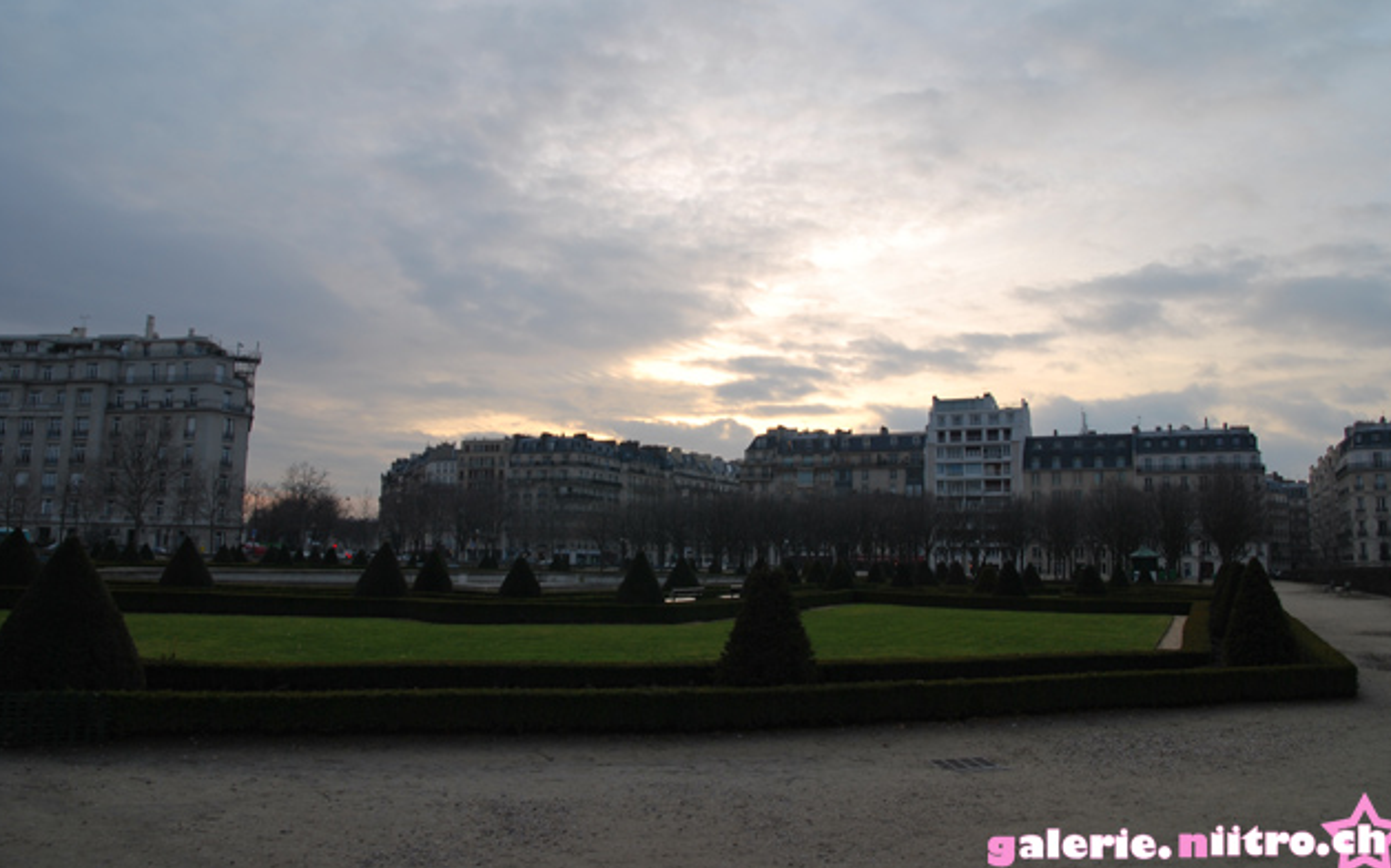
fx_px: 1005
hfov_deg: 69.4
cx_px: 698
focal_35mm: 27
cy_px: 401
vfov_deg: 46.7
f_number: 5.6
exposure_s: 1/125
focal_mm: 17
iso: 100
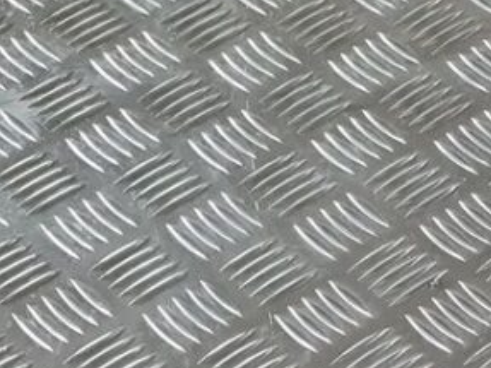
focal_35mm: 127
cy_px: 798
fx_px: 1801
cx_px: 867
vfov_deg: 10.5
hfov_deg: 13.9
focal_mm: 5.4
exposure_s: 1/100
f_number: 1.8
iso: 320
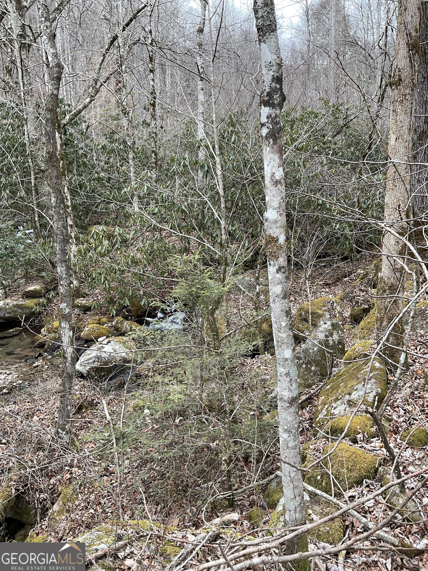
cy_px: 286
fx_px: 478
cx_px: 214
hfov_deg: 48.2
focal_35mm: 29
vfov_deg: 61.7
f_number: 1.8
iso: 20
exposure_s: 1/120
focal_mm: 3
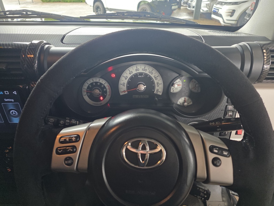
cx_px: 137
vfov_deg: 58.9
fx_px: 182
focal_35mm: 23
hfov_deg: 73.9
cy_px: 103
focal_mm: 6.25
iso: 320
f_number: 1.7
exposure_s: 1/100
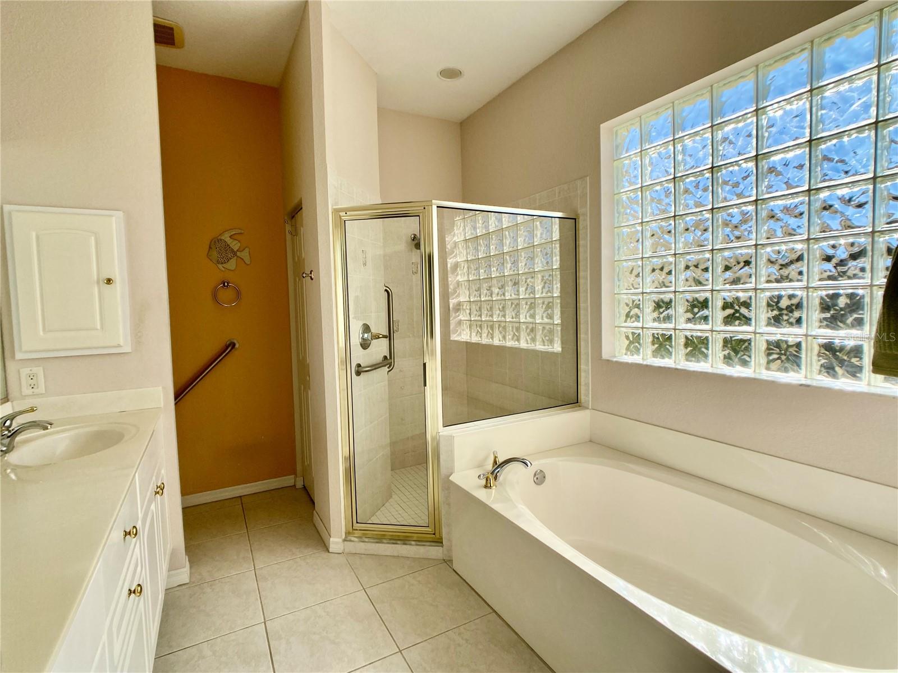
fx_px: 674
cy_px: 336
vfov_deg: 53.1
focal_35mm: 26
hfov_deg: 67.3
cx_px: 449
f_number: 1.8
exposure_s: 1/1034
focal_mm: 4.25
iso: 32
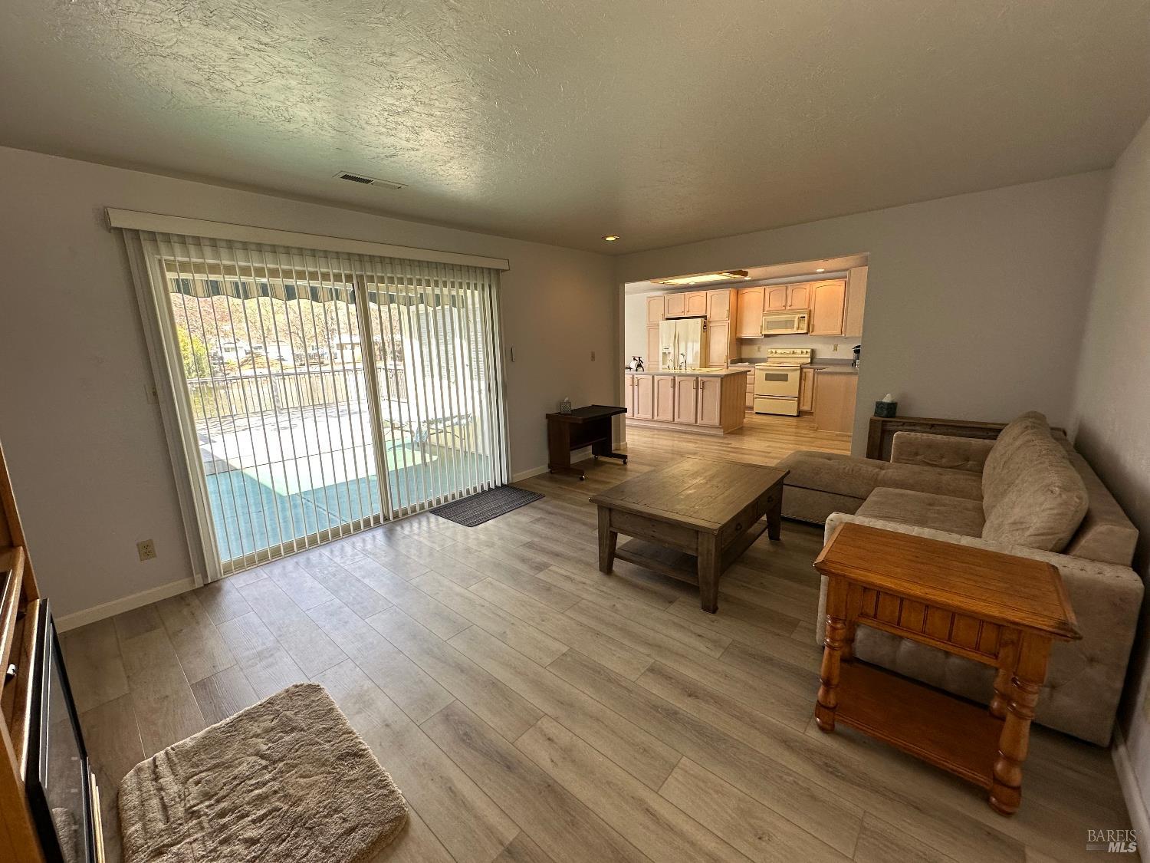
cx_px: 575
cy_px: 432
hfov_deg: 102.1
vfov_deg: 85.7
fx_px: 465
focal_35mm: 14
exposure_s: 1/120
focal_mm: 2.22
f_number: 2.2
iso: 80
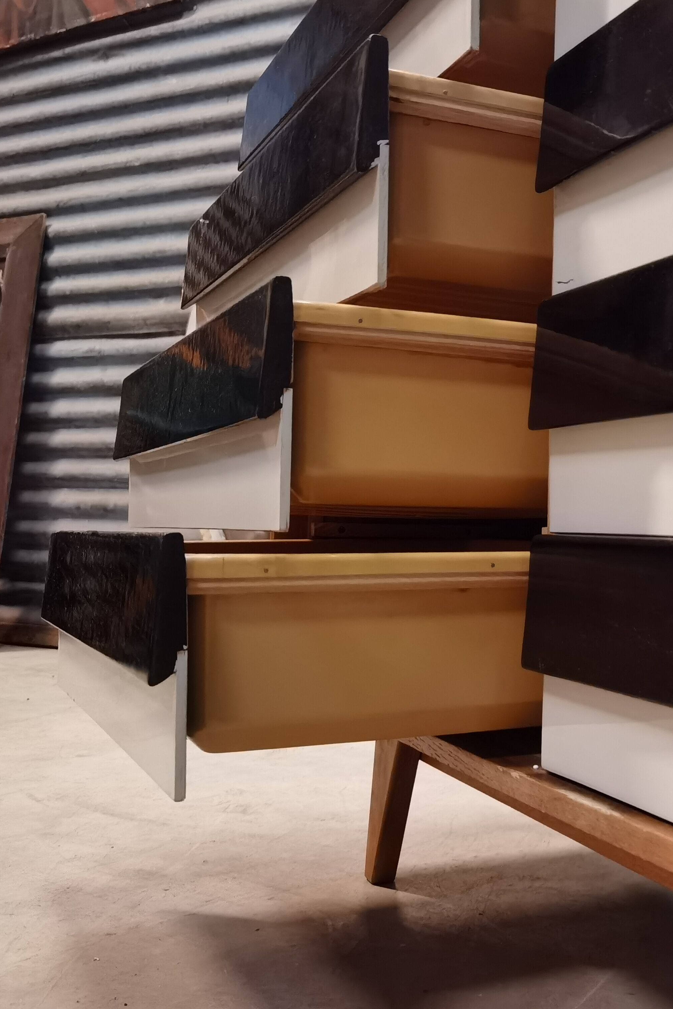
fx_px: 1149
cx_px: 629
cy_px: 499
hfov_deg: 30.9
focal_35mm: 41
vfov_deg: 47.4
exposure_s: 1/20
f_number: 1.9
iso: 1000
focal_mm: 6.71
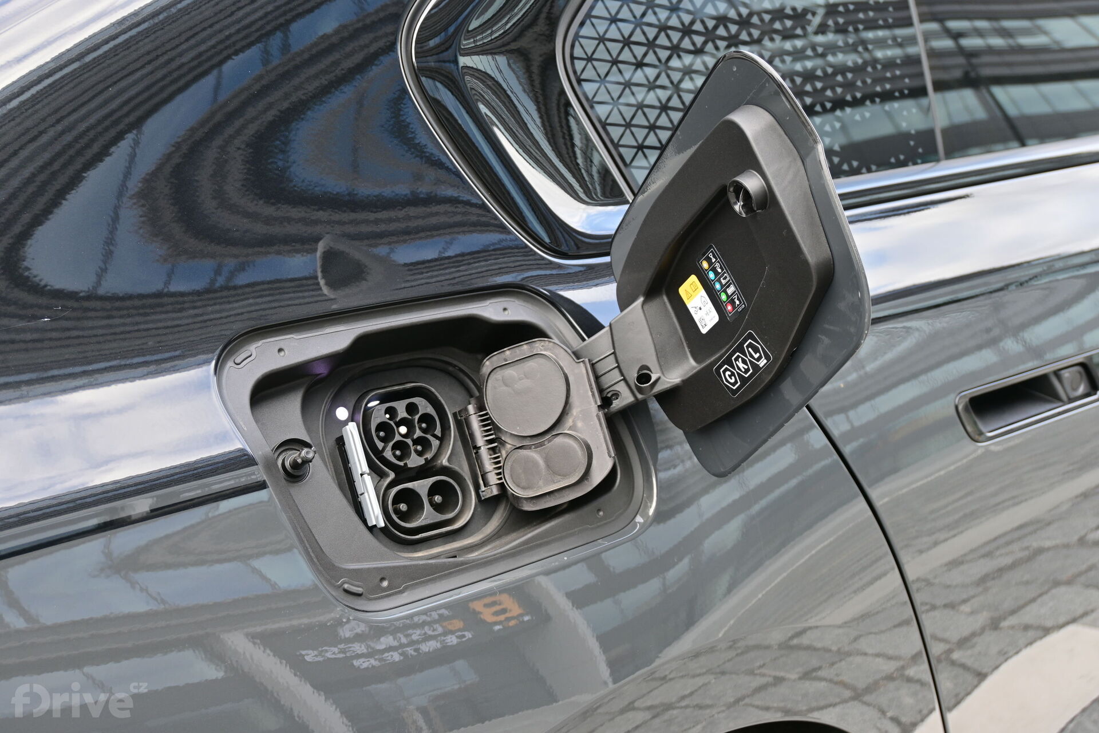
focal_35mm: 51
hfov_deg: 38.9
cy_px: 366
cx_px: 550
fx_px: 1557
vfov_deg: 26.5
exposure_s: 1/60
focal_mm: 34
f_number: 5
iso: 100
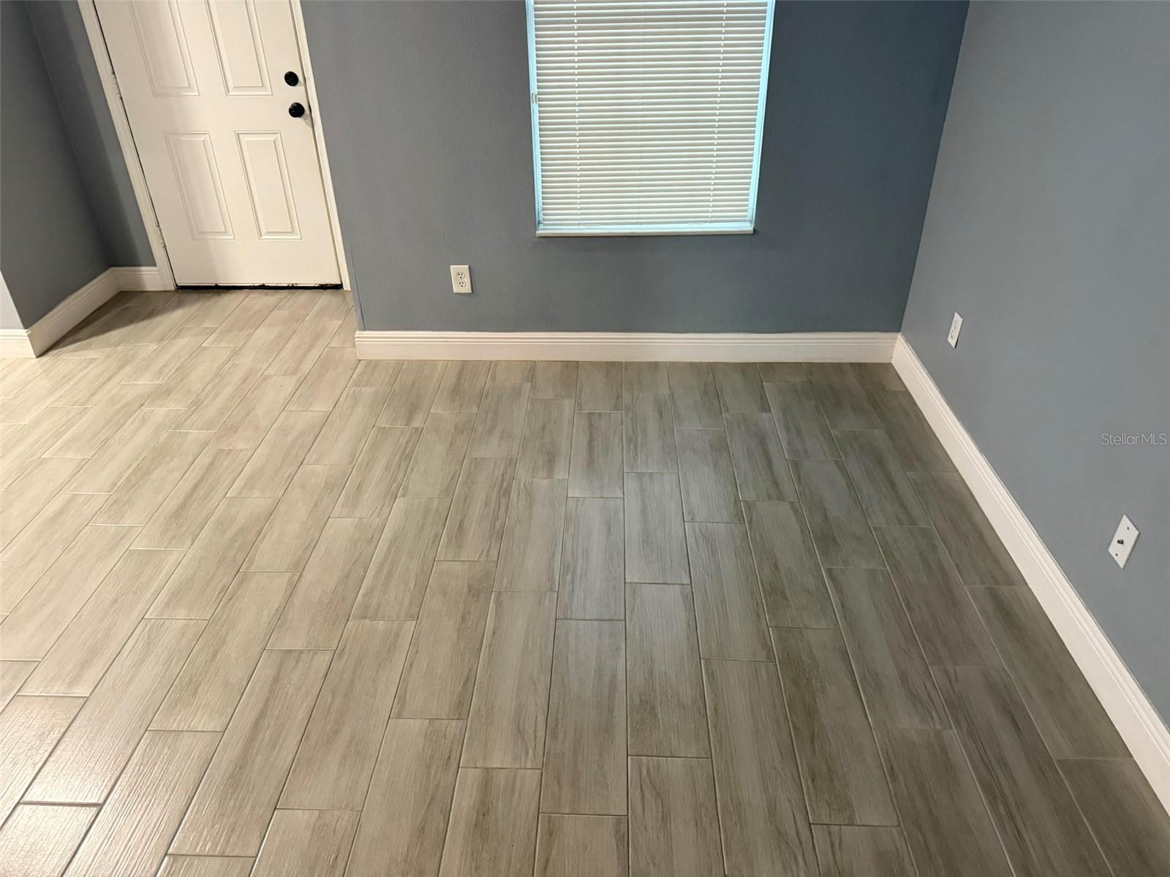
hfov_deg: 71.6
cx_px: 585
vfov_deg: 56.8
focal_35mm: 24
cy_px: 438
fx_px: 811
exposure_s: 1/60
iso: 500
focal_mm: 6.76
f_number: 1.78
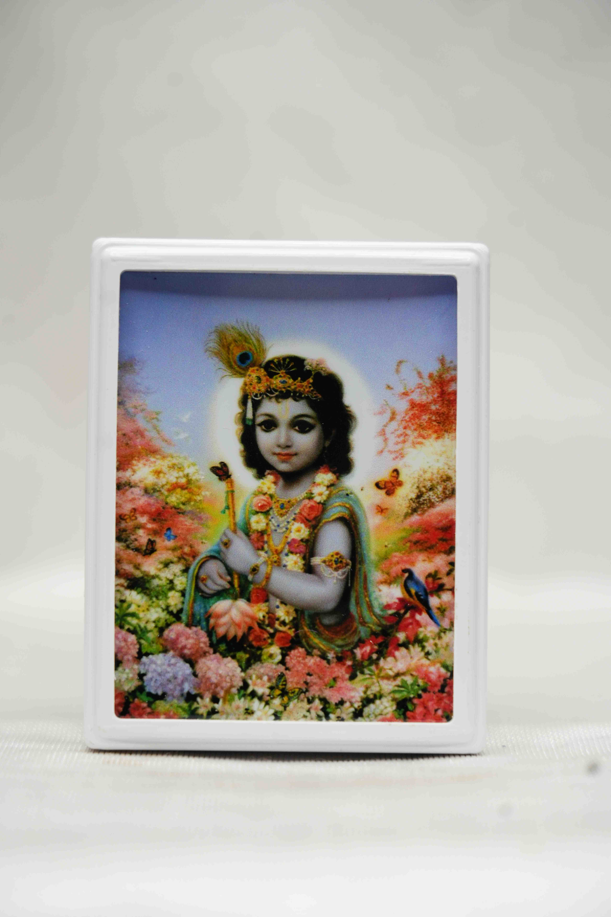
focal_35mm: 105
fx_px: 2673
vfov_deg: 19.5
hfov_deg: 13.0
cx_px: 306
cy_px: 458
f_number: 5
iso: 250
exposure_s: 1/80
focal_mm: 105
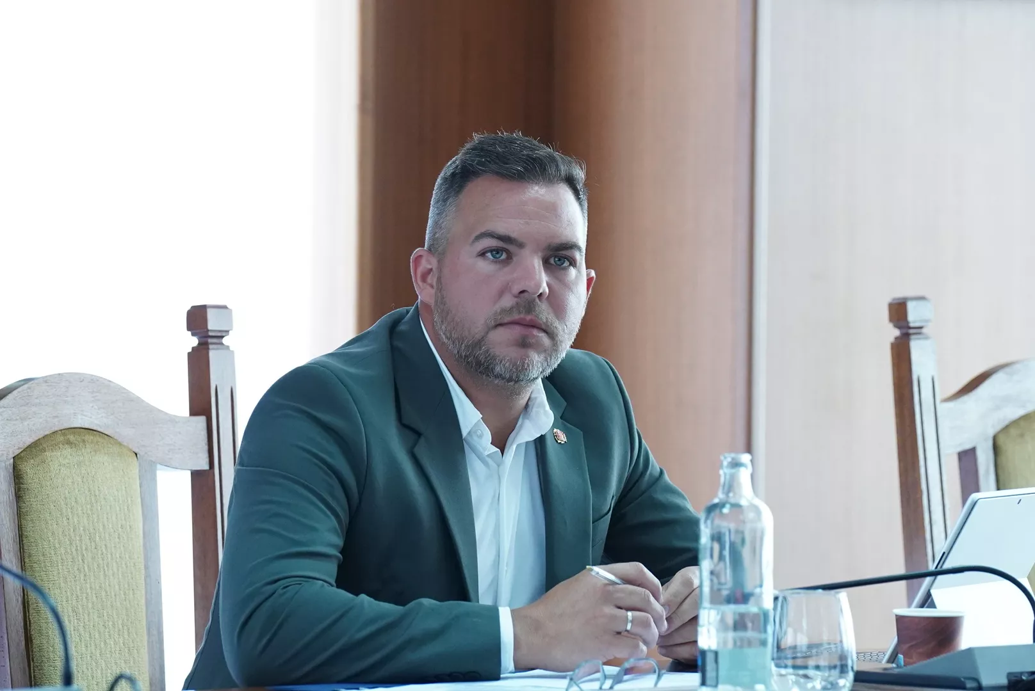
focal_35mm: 259
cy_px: 346
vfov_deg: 5.3
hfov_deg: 7.9
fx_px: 7451
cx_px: 518
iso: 5000
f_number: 4.5
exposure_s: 1/320
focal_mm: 173
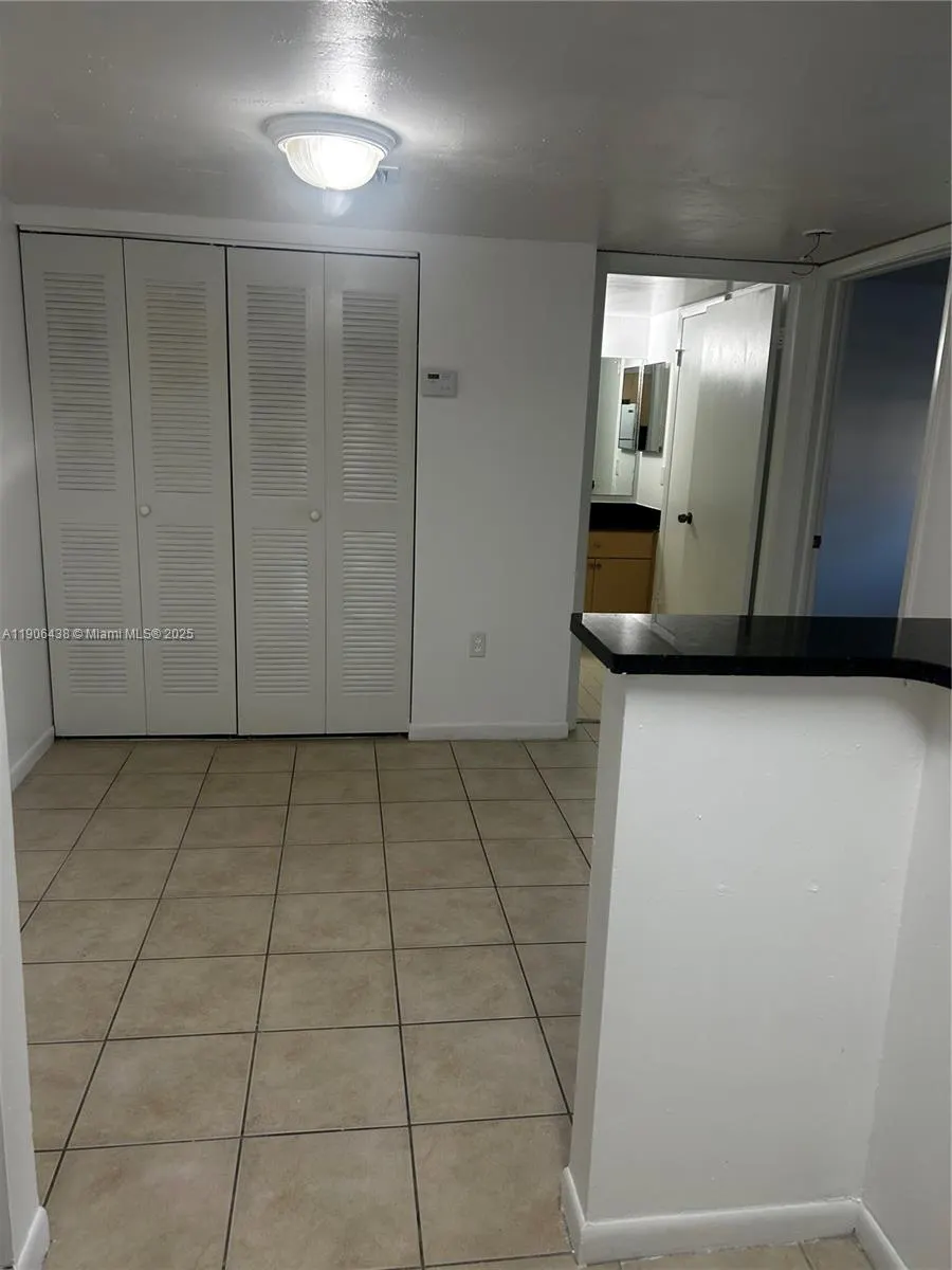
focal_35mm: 26
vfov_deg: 67.3
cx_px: 476
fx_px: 953
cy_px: 635
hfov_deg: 53.1
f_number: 1.5
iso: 80
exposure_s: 1/60
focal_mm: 5.7
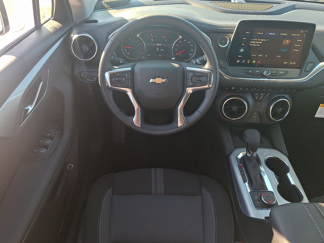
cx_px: 162
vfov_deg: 54.9
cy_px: 122
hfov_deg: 69.4
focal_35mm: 25
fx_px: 234
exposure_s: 1/164
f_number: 1.8
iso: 30
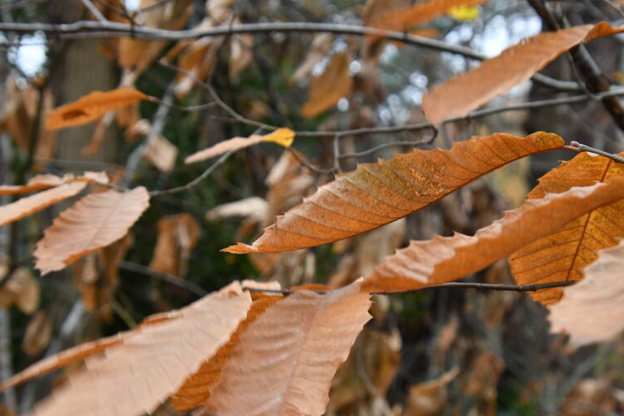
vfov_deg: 17.7
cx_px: 372
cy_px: 268
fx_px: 1335
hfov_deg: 26.3
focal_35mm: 77
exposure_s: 1/60
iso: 400
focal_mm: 38
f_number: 5
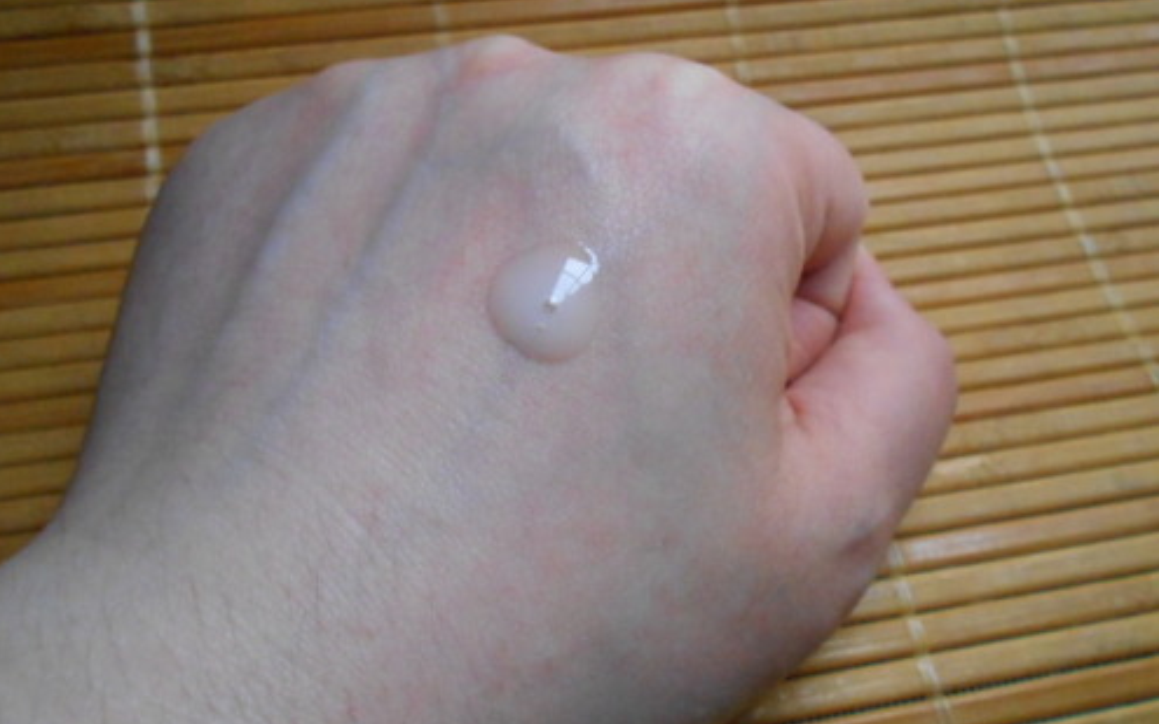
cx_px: 576
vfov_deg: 41.7
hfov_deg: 62.9
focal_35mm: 30
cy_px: 310
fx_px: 947
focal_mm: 5.1
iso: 800
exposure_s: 1/160
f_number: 3.4
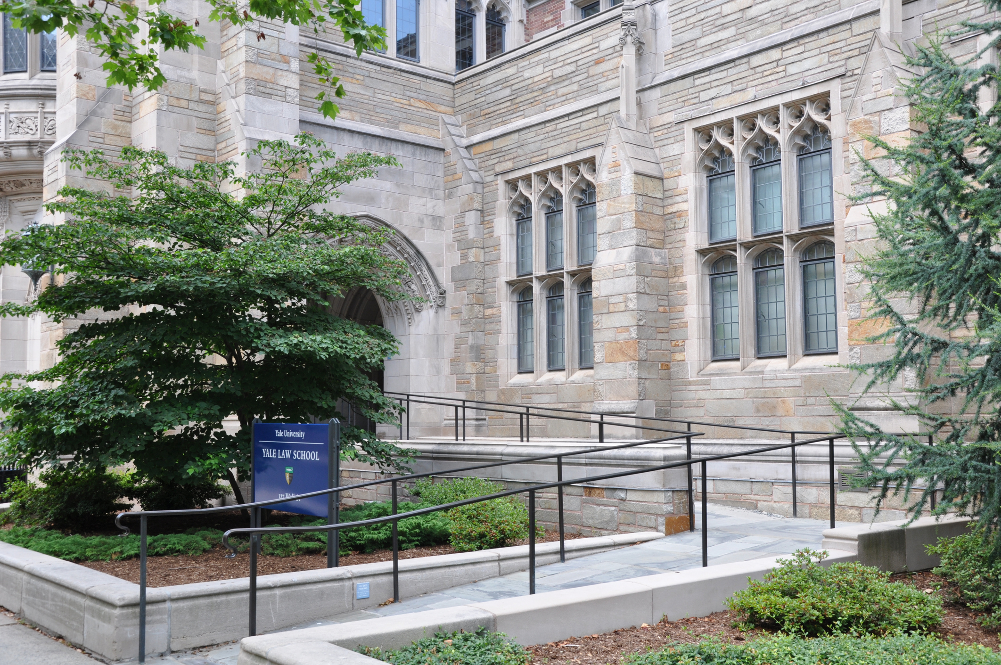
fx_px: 1041
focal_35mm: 38
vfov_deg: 35.4
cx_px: 500
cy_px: 332
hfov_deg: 51.3
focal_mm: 25
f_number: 8
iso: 250
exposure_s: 1/60
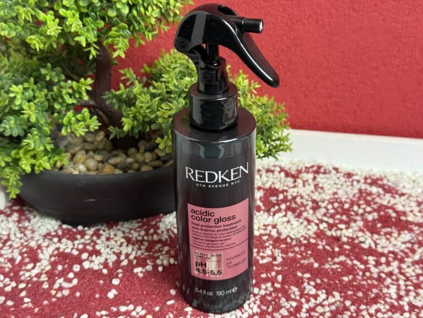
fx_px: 587
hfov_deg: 39.7
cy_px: 159
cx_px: 212
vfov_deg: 30.3
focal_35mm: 48
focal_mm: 6.76
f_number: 1.78
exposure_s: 1/50
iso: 160
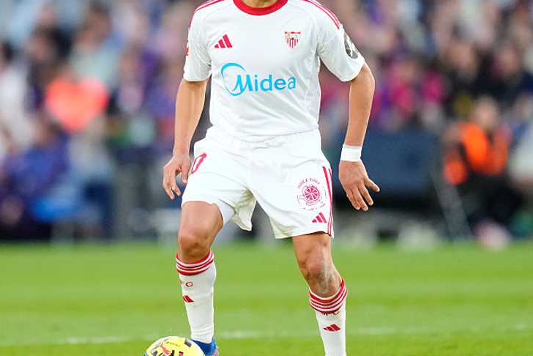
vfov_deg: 2.2
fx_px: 9109
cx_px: 311
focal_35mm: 615
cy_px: 152
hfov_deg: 3.4
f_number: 2.8
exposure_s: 1/2000
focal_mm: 400
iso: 2000
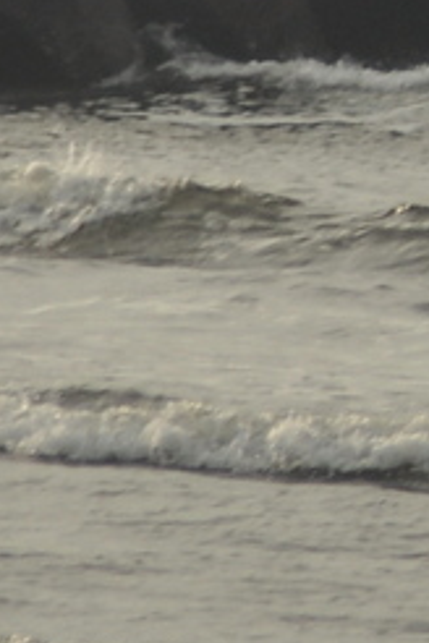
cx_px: 1486
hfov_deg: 0.5
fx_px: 52280
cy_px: -237
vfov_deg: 0.7
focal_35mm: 2925
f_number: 9
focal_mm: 300
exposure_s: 1/500
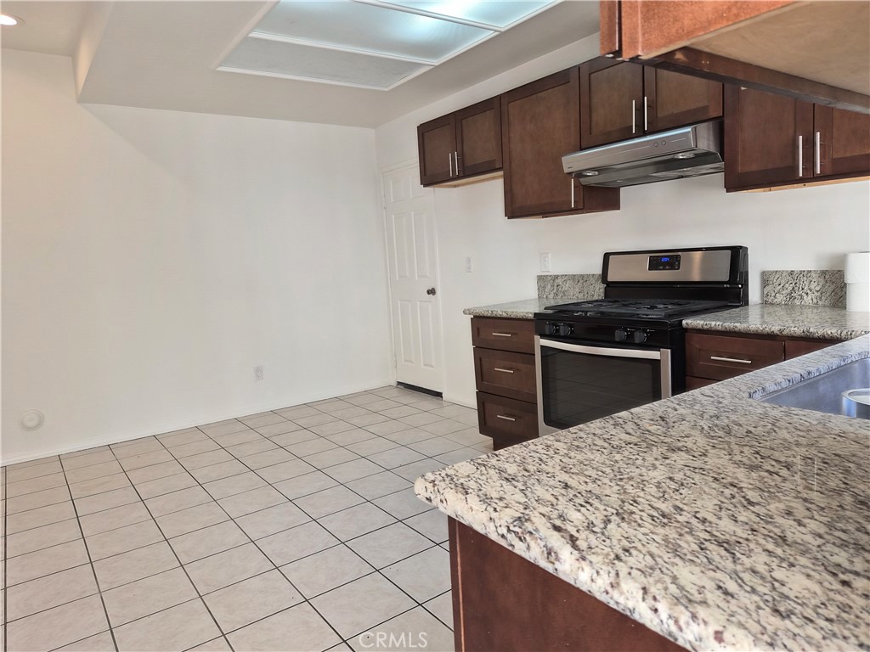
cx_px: 435
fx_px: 578
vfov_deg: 58.9
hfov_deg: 73.9
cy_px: 326
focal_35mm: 23
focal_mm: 5.4
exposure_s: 1/120
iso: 80
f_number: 1.8
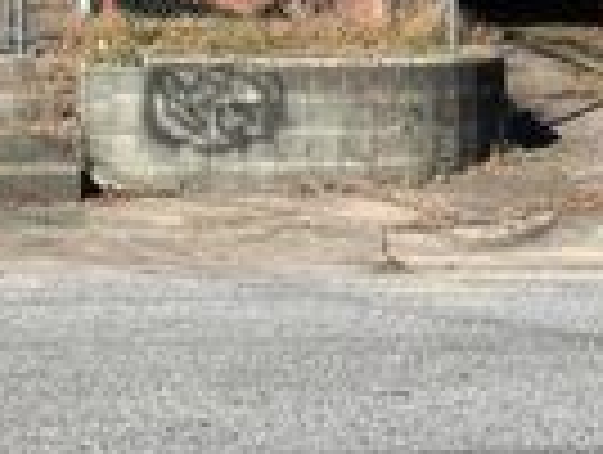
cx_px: 104
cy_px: -61
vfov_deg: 15.5
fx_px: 1623
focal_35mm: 93
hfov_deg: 20.8
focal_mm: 5.1
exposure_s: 1/3448
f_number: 1.6
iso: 32
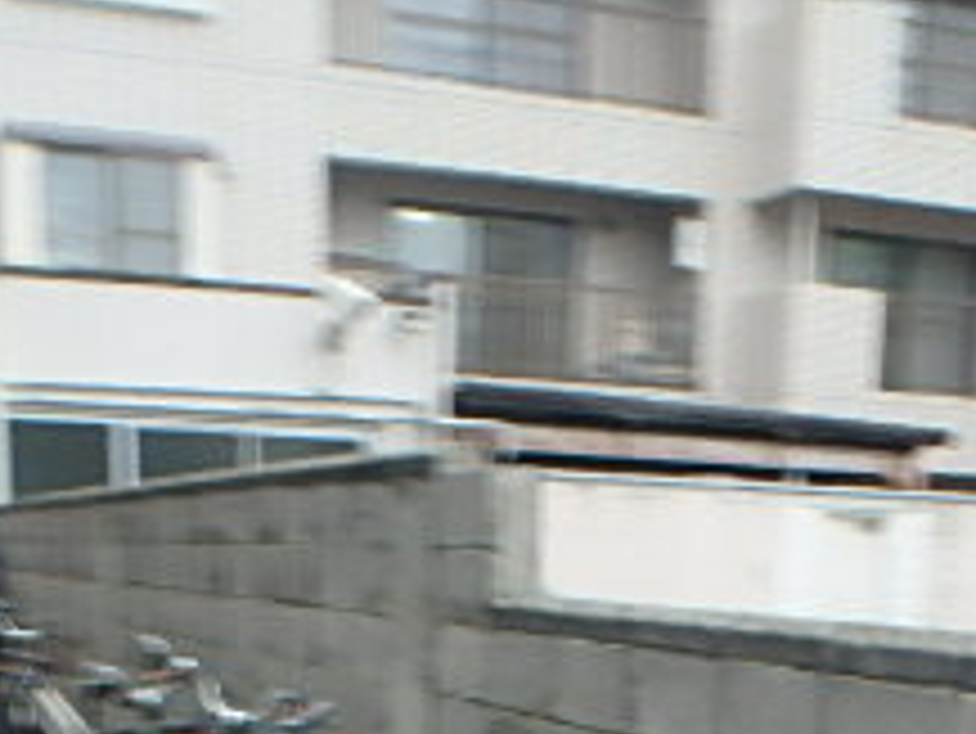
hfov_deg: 31.2
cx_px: 526
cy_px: 955
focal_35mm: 62
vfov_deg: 21.4
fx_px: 1749
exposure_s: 1/30
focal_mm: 3.7
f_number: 3.5
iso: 250
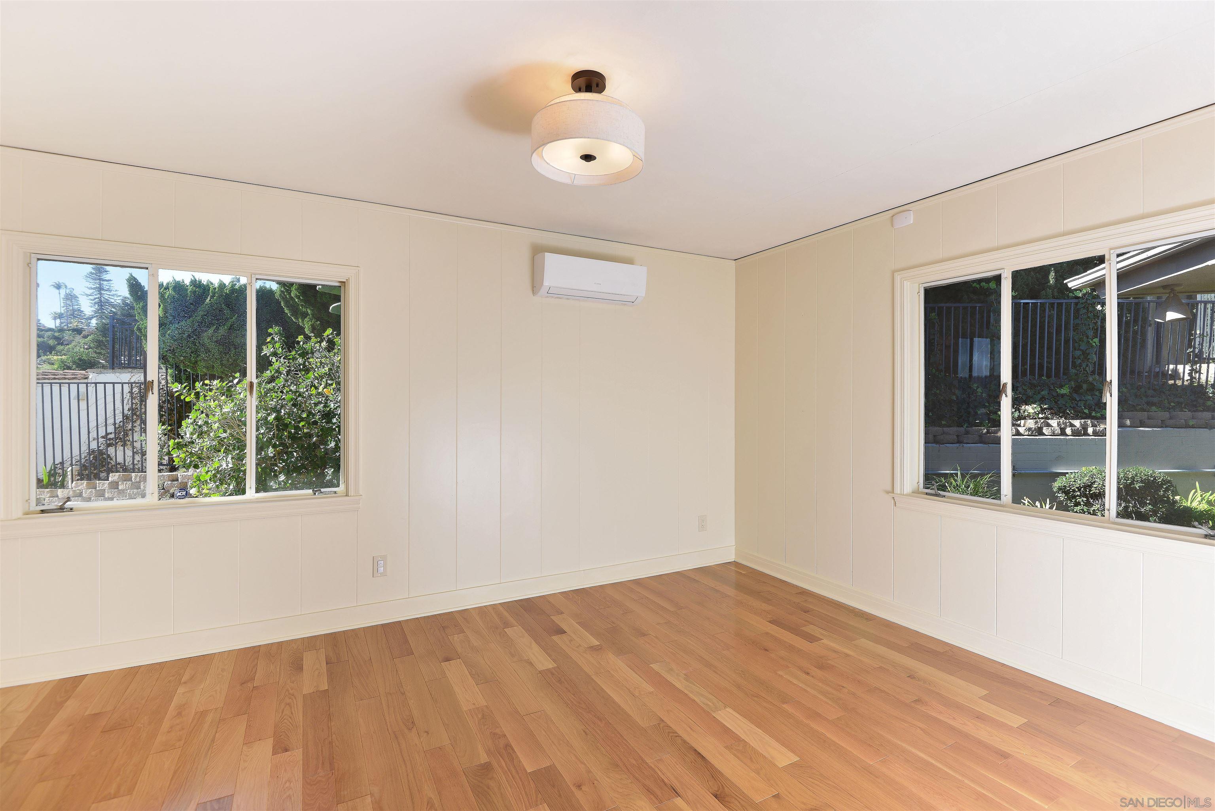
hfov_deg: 96.7
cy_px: 406
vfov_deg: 73.8
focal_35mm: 16
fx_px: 540
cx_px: 608
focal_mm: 16
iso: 100
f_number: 6.3
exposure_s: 1/100
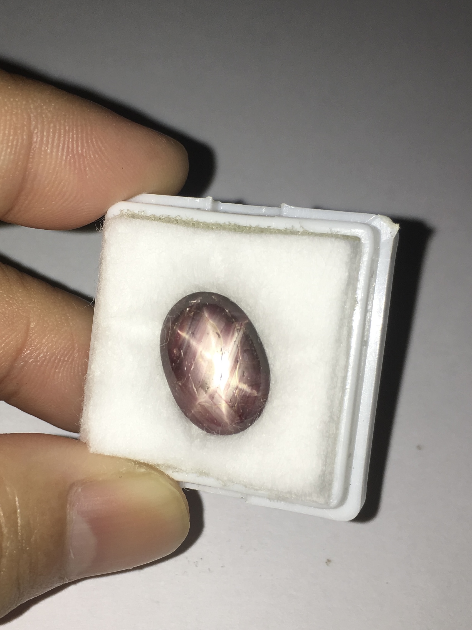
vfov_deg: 61.7
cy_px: 315
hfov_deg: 48.2
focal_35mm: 29
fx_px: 527
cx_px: 236
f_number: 2.2
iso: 25
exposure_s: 1/427
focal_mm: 4.15
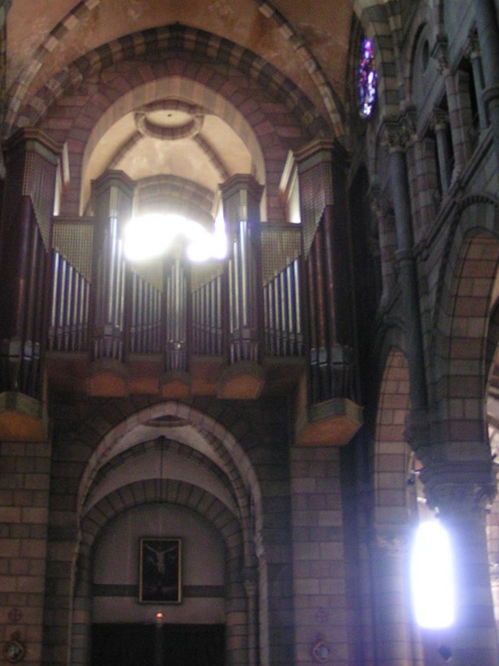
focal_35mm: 56
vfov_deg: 33.9
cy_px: 203
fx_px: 1076
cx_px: 225
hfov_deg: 26.1
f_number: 2.8
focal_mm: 5.8
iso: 200
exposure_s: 1/8
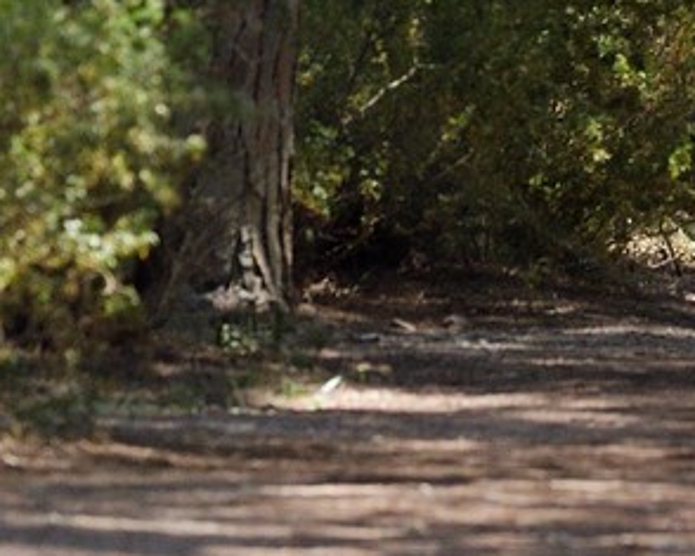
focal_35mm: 1022
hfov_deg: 1.9
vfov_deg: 1.5
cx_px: 1040
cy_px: -481
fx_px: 21015
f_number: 4
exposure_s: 1/6400
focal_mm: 200
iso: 1600
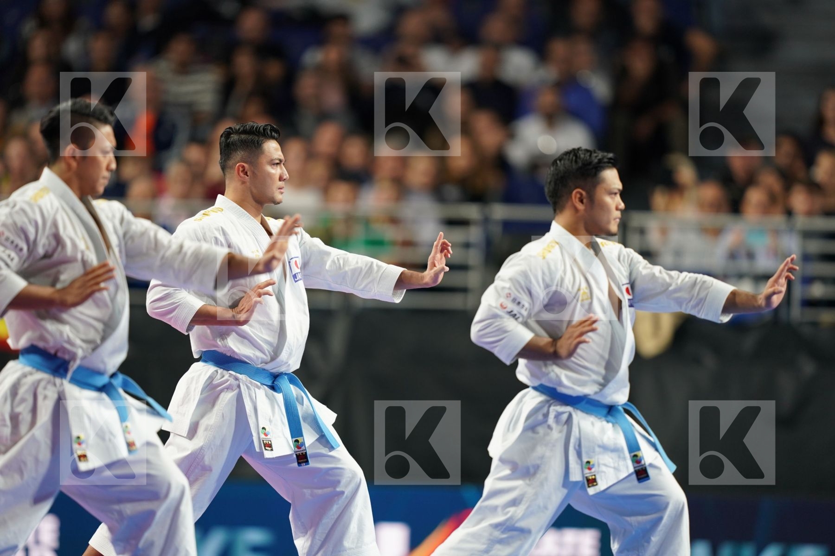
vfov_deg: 3.4
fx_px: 9277
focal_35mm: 400
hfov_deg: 5.2
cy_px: 278
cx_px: 418
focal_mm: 400
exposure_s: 1/320
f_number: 2.8
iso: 1000
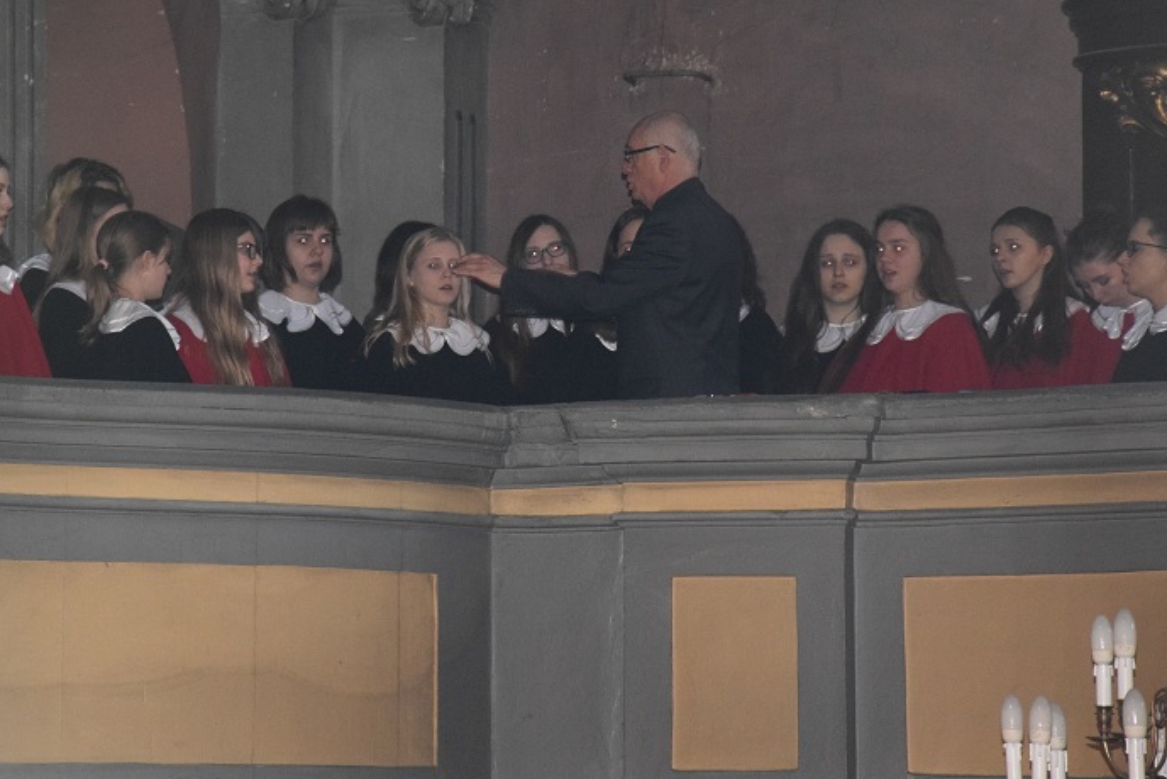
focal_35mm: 206
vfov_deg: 6.7
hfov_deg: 10.0
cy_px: 281
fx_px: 6669
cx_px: 488
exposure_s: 1/60
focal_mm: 105
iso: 3200
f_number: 5.6
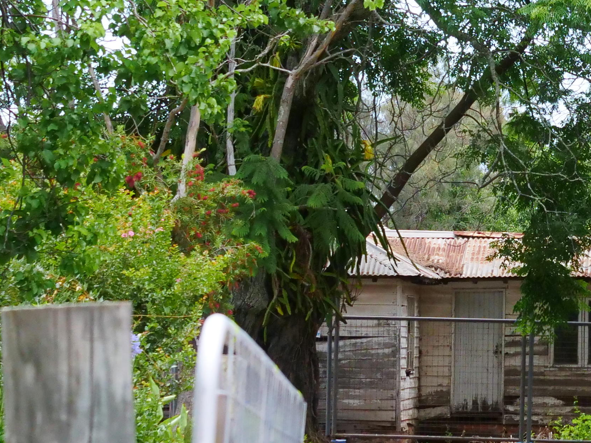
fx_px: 3568
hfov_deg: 9.4
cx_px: 603
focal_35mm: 209
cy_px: 337
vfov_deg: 7.1
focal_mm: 35
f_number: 4.5
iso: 1250
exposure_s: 1/2000
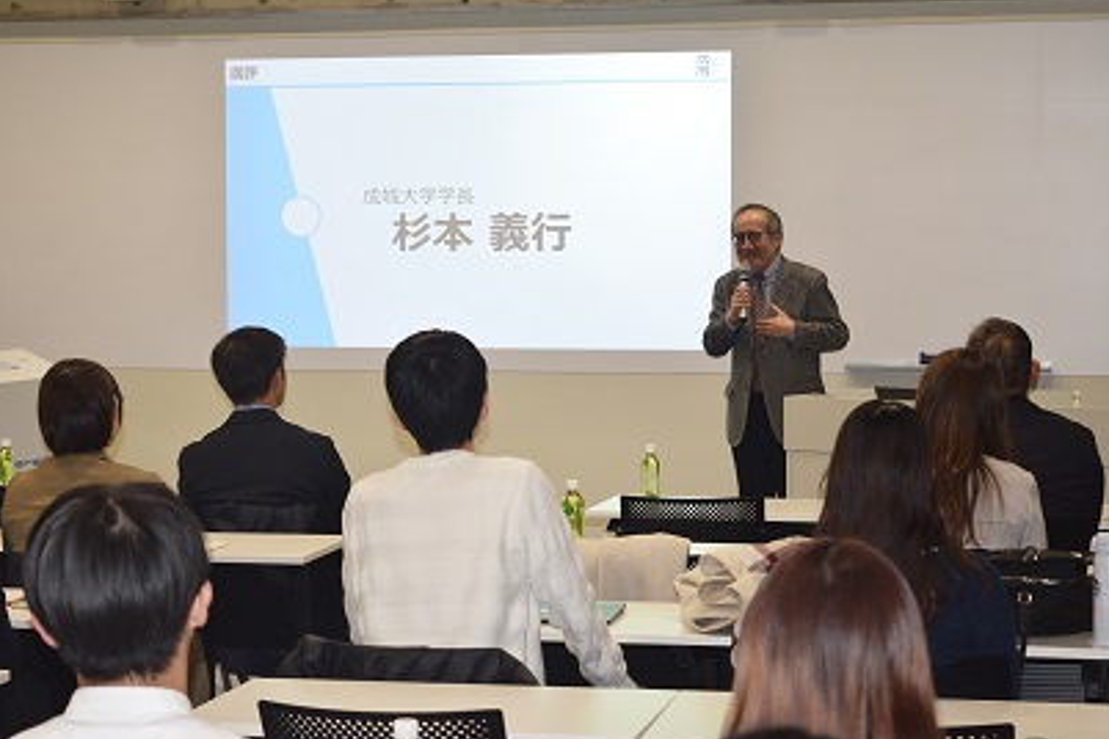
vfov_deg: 16.3
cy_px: 353
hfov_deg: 24.2
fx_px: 2587
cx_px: 521
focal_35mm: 84
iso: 640
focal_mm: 50
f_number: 5.6
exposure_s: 1/125
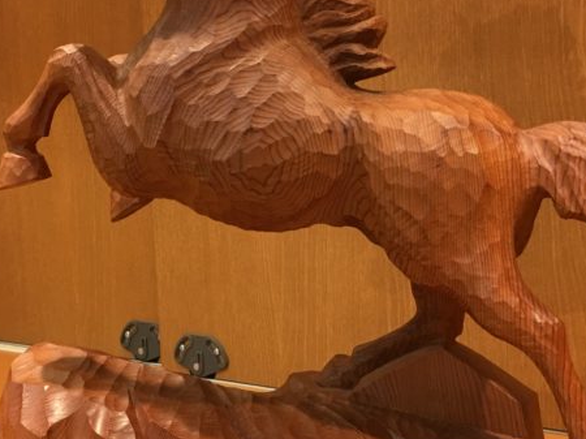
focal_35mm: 66
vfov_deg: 22.2
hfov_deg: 29.4
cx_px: 293
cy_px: 220
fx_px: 1117
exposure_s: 1/30
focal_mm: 4.15
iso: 80
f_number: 2.2
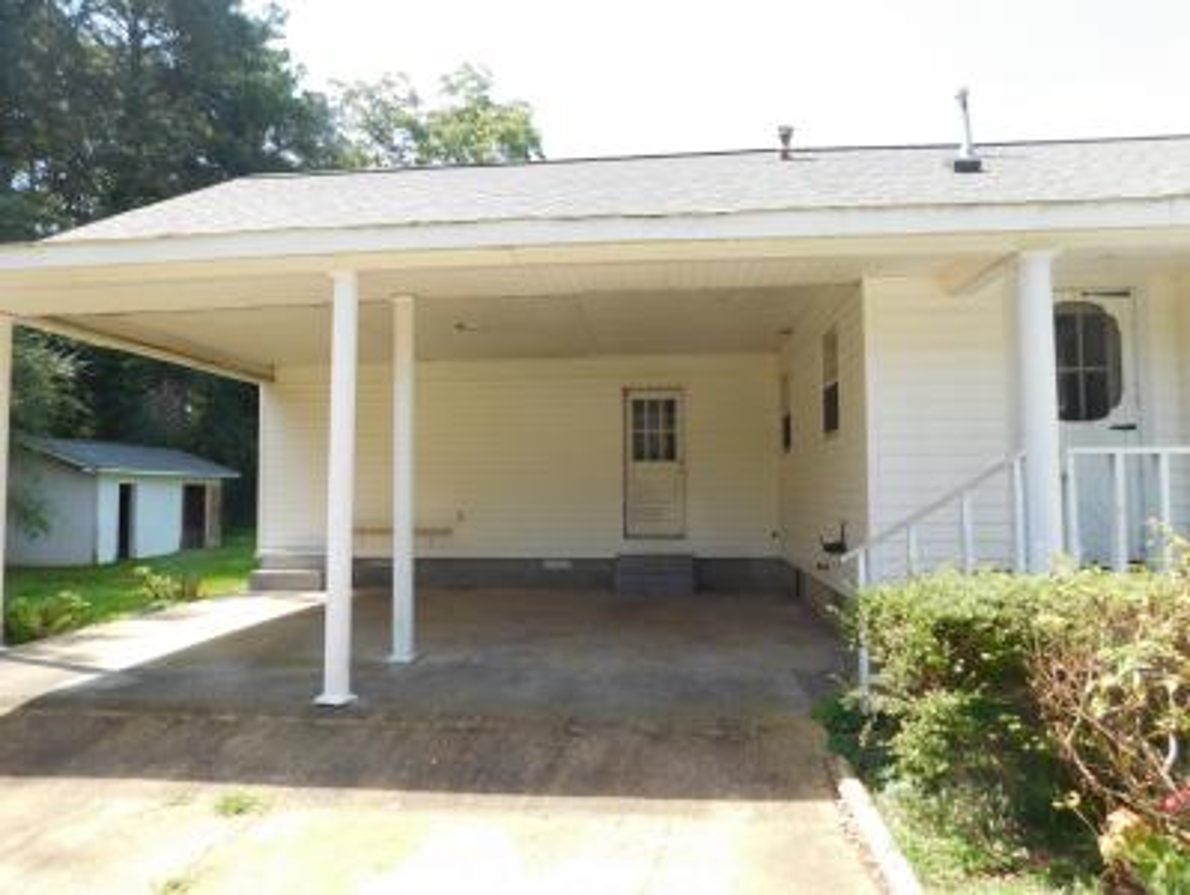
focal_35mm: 23
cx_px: 595
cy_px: 448
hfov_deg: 73.9
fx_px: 791
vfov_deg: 59.0
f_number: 3
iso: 125
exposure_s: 1/400
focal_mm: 4
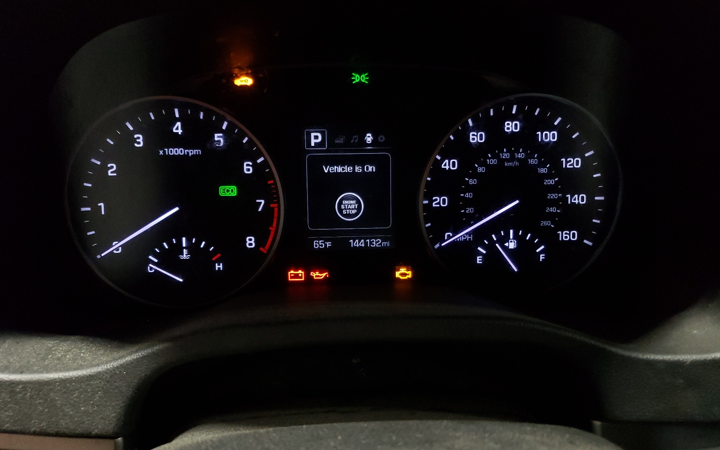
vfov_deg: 44.5
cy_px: 243
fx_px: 549
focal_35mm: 28
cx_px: 355
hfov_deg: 66.5
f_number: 1.5
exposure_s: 1/60.2
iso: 338
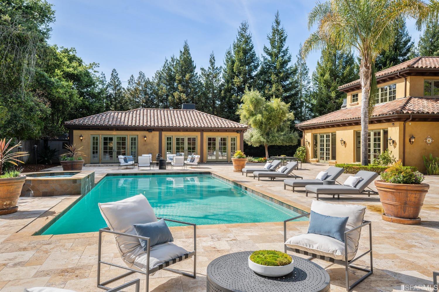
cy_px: 146
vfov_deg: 43.6
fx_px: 366
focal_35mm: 30
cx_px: 220
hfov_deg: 61.9
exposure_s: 1/320
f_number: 8
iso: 100
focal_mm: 30
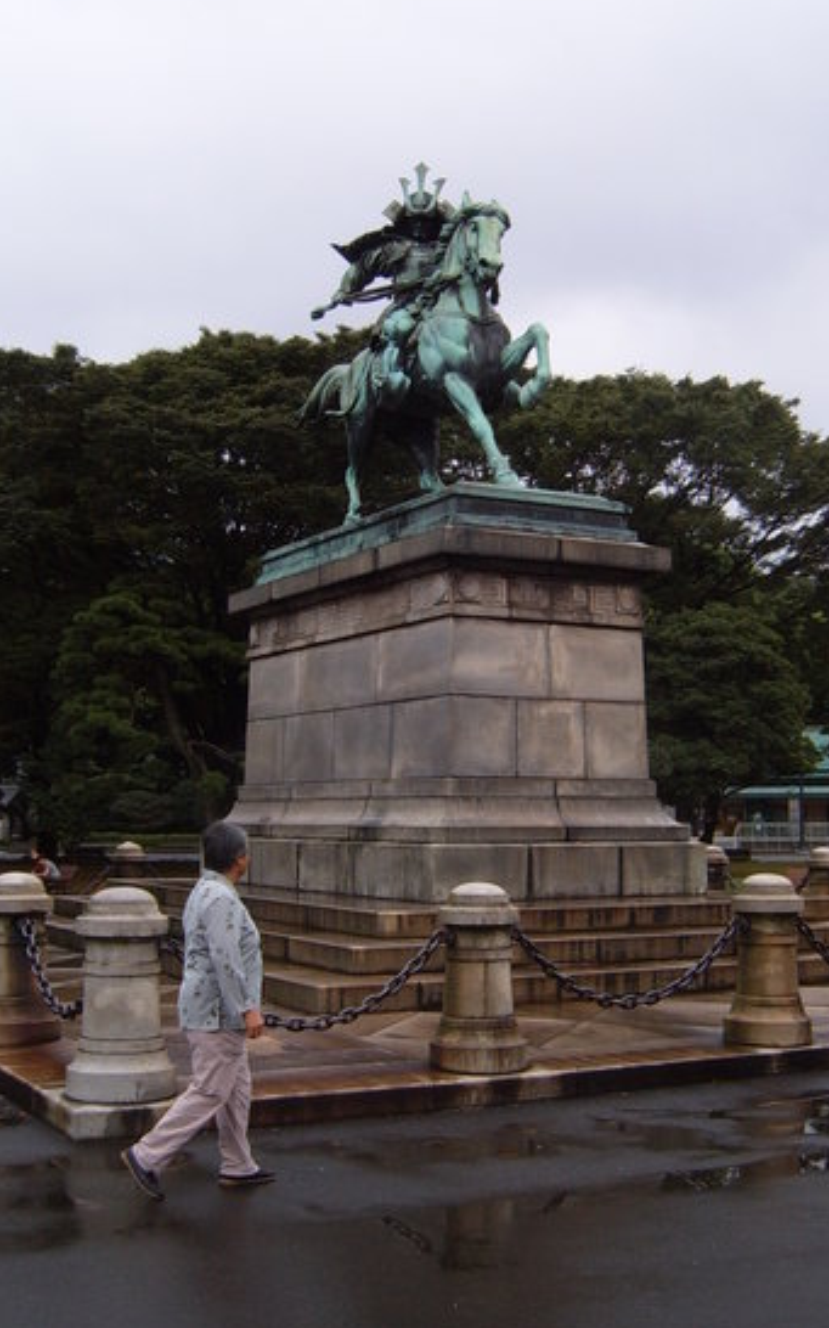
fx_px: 1664
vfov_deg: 43.5
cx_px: 459
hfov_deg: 28.0
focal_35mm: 46
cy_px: 662
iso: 63
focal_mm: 6.2
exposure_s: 1/125
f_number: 6
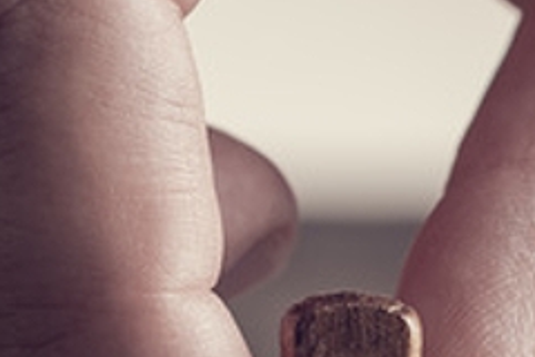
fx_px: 7801
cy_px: 733
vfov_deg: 2.6
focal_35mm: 525
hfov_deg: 3.9
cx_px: 319
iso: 100
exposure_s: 1/160
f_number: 8
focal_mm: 105
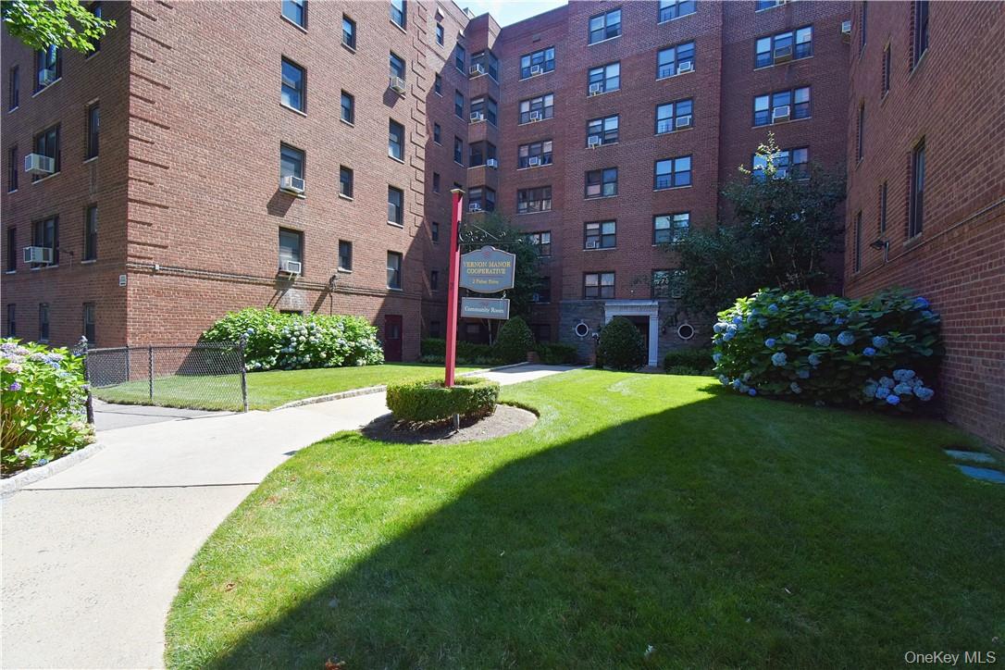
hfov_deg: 100.4
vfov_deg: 77.3
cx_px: 502
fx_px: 419
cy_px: 335
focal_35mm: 15
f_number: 8
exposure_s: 1/500
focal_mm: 10
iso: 320
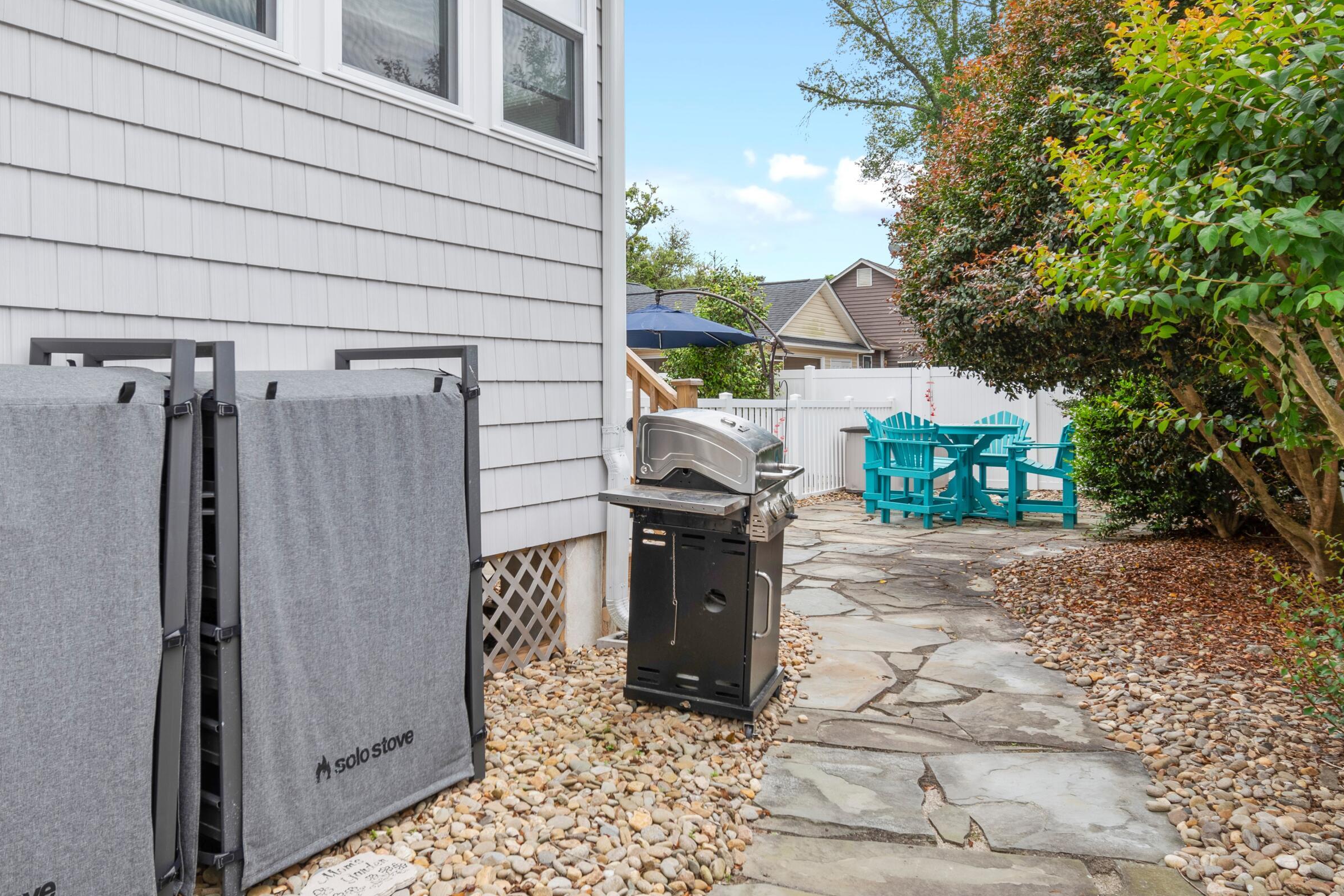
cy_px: 448
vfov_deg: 53.1
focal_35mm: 24
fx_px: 896
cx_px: 602
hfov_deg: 73.5
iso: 100
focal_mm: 13
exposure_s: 1/125
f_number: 5.6
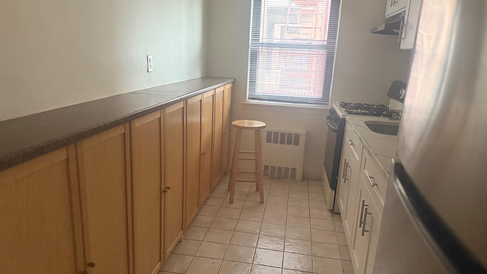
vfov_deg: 42.9
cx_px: 247
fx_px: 349
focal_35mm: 27
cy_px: 141
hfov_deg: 69.9
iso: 800
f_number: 1.78
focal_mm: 6.76
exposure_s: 1/47
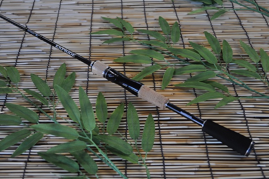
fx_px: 325
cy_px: 90
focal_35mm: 44
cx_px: 134
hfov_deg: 45.0
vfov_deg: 30.8
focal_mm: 29
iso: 560
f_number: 4.5
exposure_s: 1/60
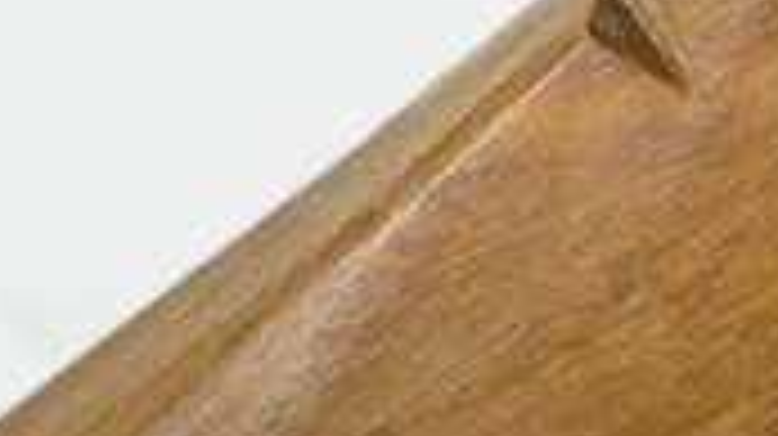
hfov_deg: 6.5
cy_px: -796
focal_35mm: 306
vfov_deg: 3.9
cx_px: 2287
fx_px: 6308
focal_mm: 30
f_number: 3.5
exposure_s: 1/125
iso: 2000
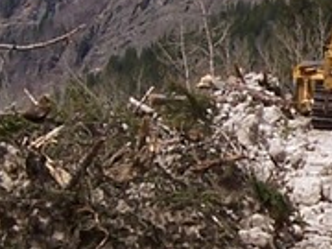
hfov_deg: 10.6
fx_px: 1755
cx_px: 387
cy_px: 107
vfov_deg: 8.1
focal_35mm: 183
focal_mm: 5.5
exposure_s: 1/1000
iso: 80
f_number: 5.6
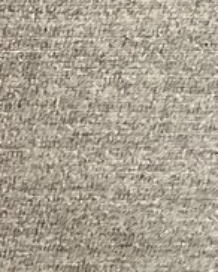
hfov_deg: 6.0
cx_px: -479
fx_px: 1892
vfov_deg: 8.2
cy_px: 132
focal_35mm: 235
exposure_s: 1/60
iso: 160
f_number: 1.8
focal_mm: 3
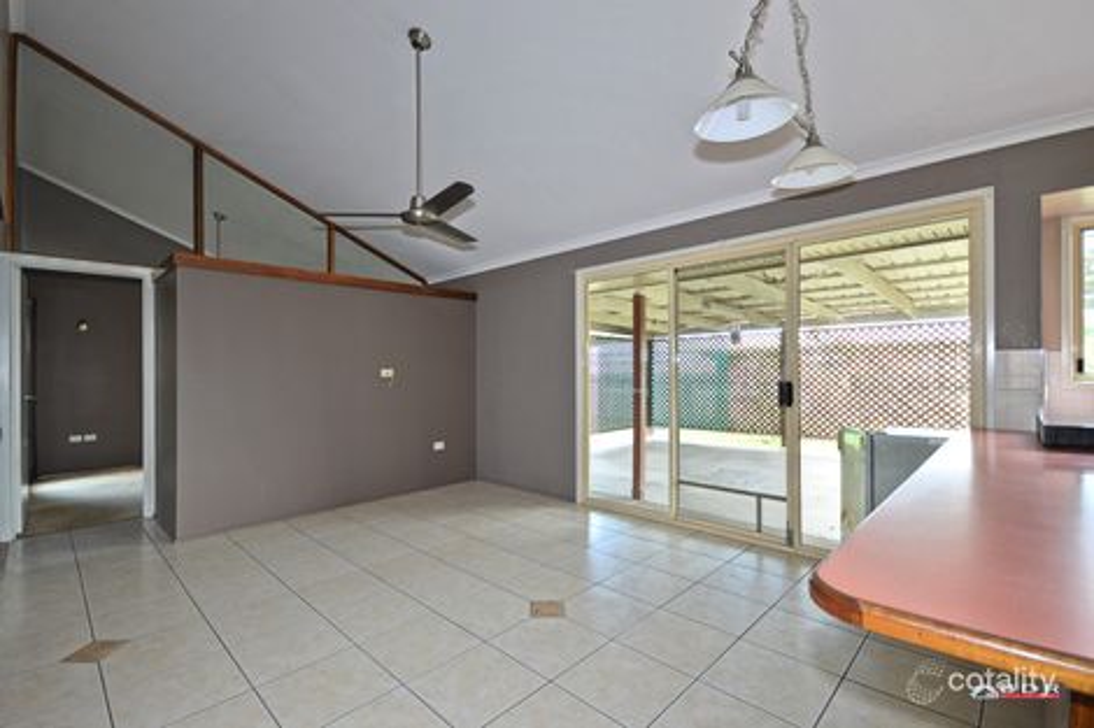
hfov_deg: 100.4
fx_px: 456
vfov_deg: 77.3
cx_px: 547
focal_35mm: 15
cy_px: 364
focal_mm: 10
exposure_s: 1/6
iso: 100
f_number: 4
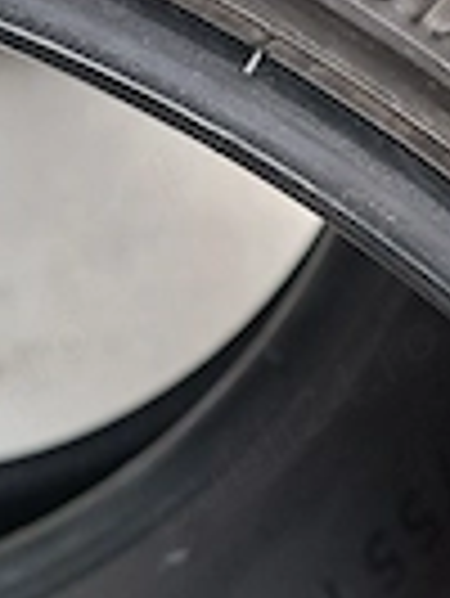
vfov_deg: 27.6
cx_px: 382
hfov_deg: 21.0
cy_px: 130
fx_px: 1194
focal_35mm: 69
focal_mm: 5.54
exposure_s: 1/120
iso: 200
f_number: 1.8
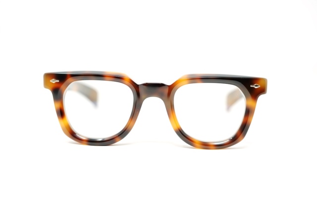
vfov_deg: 27.0
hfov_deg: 39.6
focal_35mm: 50
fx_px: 440
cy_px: 106
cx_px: 158
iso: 200
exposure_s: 1/50
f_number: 2.8
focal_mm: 50
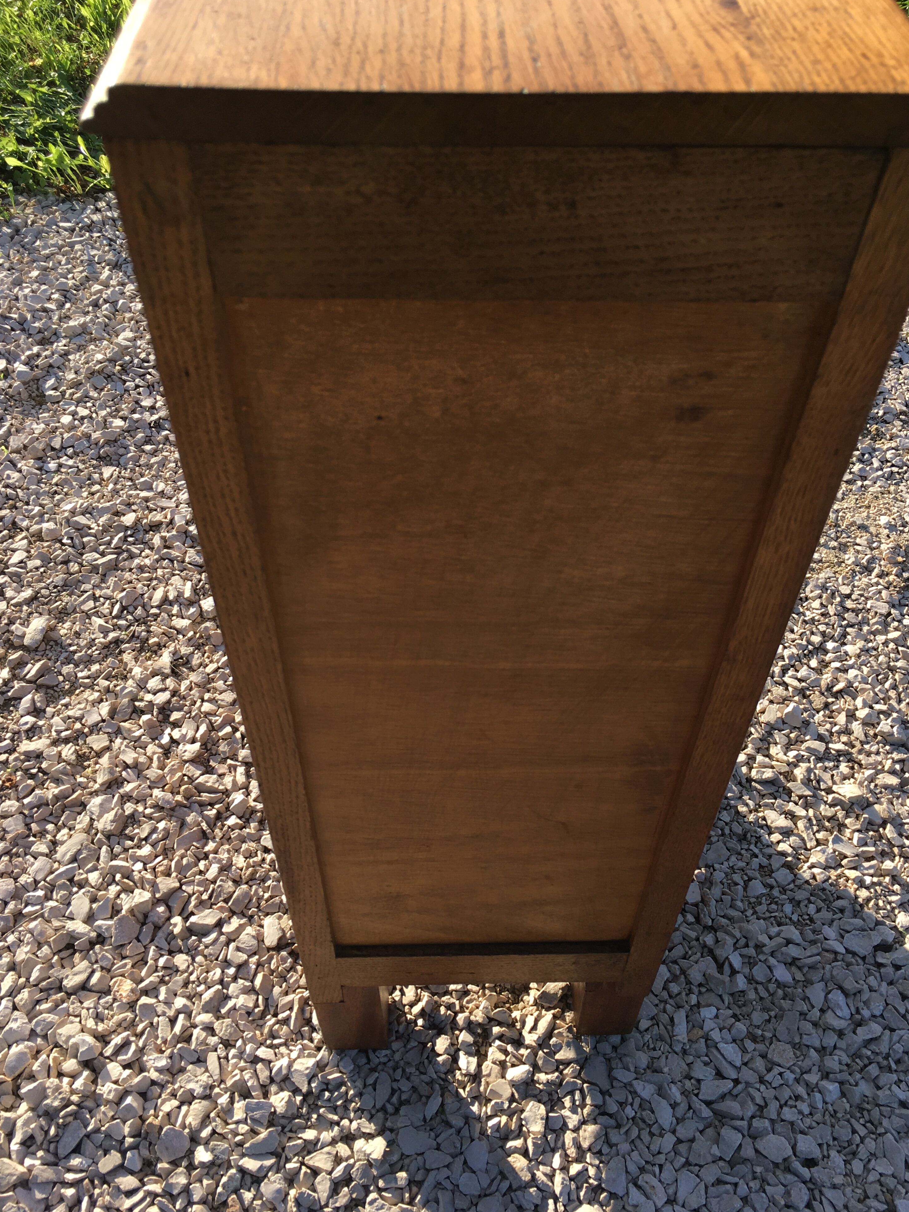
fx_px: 1050
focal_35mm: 30
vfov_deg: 60.0
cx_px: 466
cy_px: 593
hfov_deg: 46.8
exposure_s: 1/596
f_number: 2.2
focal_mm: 4.15
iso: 25
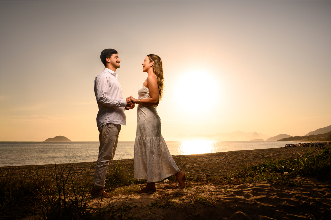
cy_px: 110
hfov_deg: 73.8
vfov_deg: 53.1
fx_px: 220
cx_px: 166
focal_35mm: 24
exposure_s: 1/160
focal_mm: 24
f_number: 13
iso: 50
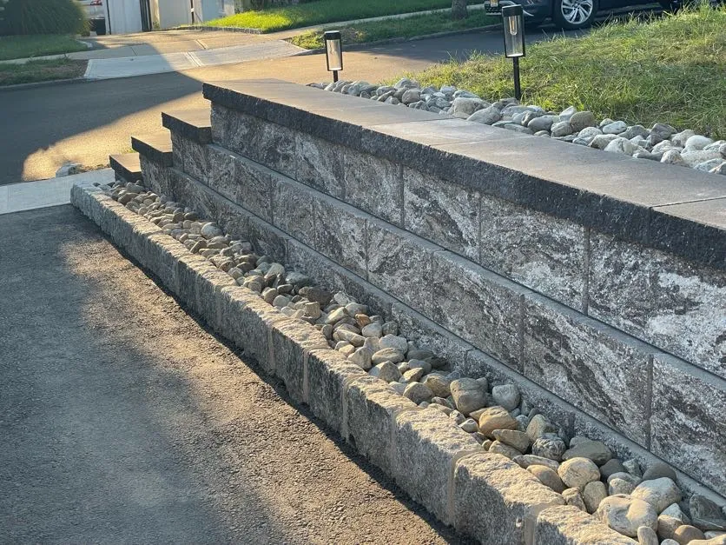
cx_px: 363
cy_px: 272
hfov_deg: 36.8
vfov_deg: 28.0
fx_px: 1091
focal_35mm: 52
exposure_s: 1/157
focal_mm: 6
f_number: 2
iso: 25
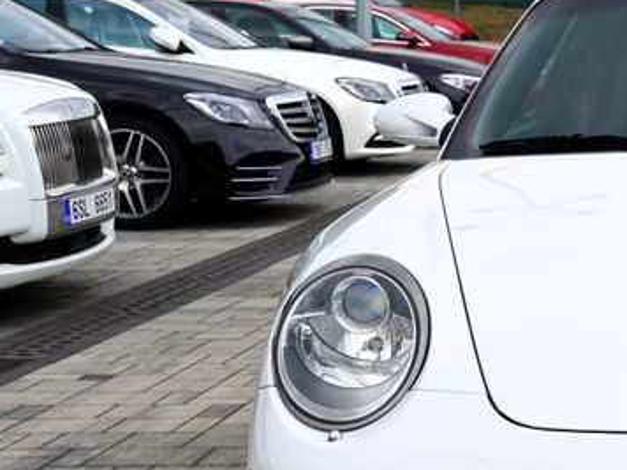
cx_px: 775
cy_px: 383
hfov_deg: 19.5
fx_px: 1703
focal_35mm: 94
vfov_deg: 15.6
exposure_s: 1/125
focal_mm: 34
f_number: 8
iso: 100
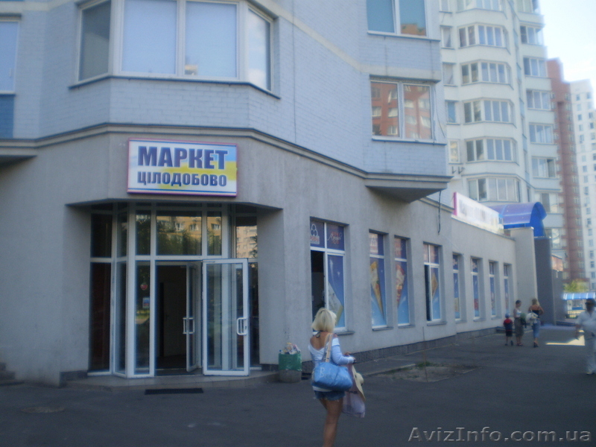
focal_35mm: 36
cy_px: 224
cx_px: 298
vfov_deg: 39.7
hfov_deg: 51.4
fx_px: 620
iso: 64
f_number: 3.1
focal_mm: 6.3
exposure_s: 1/320
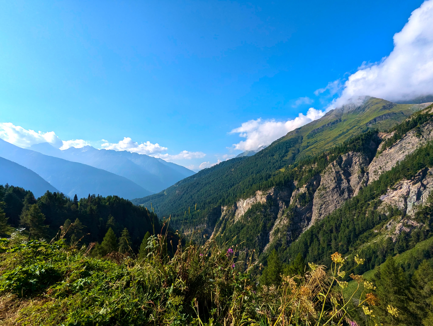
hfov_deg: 94.4
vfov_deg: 78.2
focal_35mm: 16
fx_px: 200
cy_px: 163
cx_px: 216
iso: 45
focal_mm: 2.35
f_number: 2.2
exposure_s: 1/2381
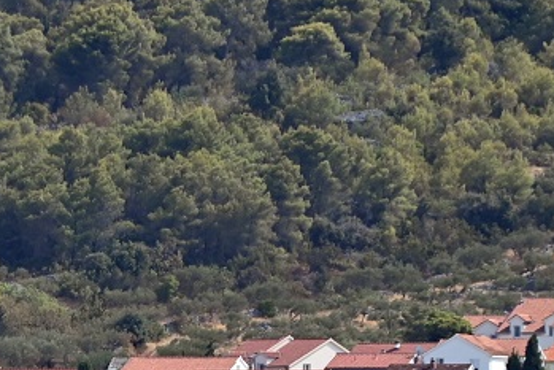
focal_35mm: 1288
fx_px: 19828
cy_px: 709
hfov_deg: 1.6
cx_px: -167
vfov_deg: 1.1
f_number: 5.6
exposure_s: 1/1250
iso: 250
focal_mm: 300
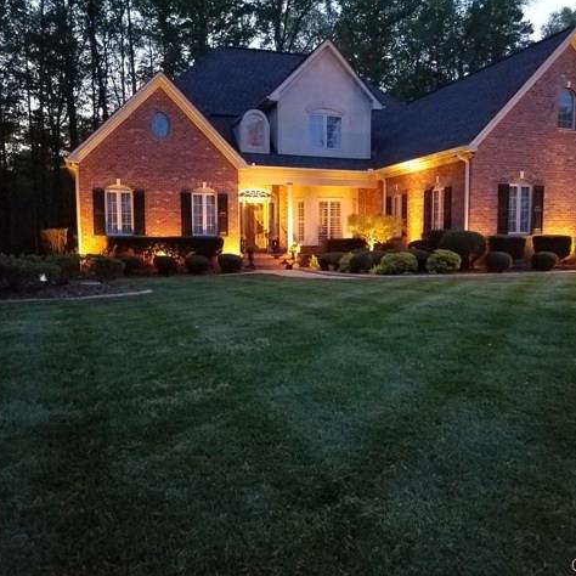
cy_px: 286
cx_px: 322
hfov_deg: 52.4
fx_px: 584
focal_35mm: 31
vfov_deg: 52.5
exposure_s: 1/10
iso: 1000
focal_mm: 4.2
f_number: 1.7
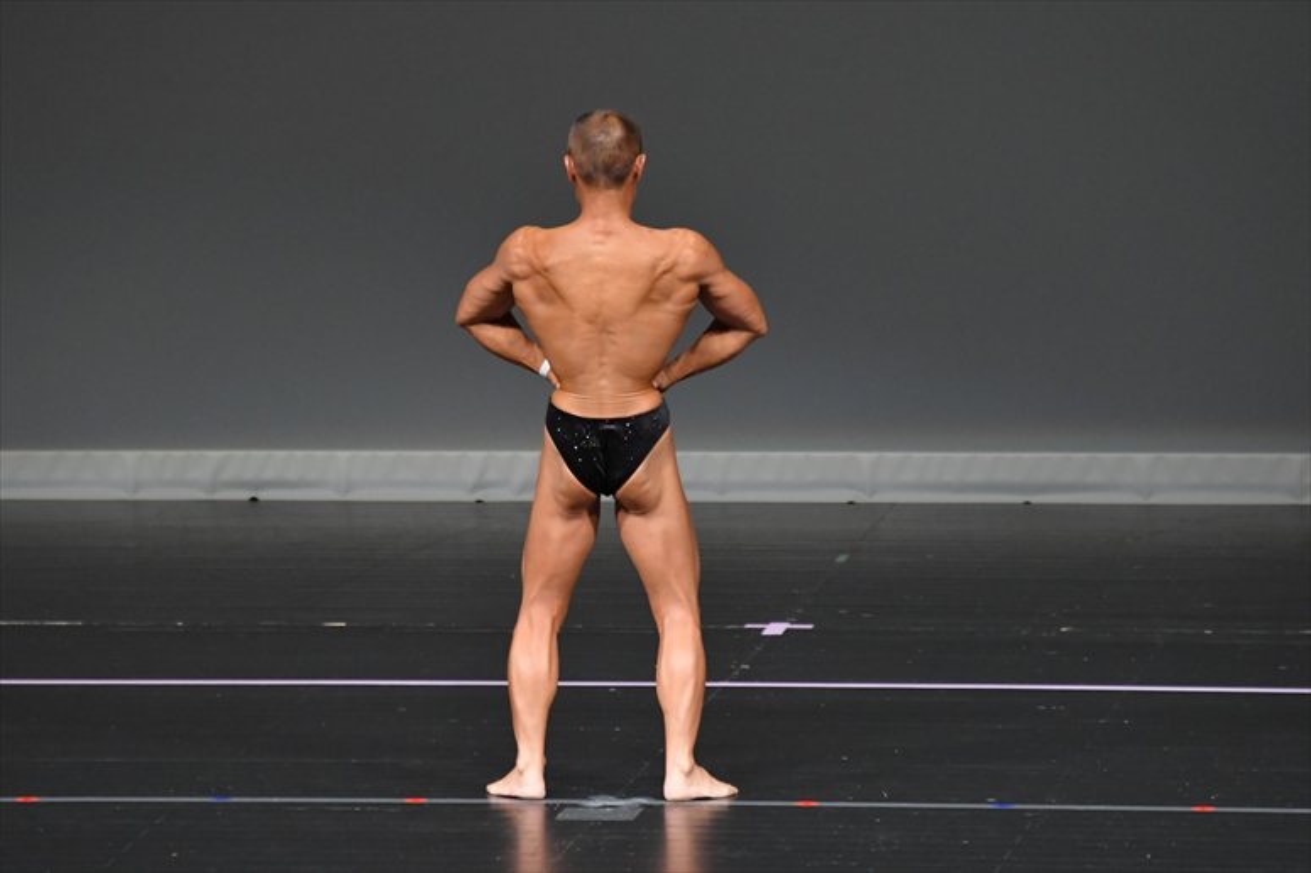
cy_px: 436
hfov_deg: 5.5
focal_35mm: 375
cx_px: 656
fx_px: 13650
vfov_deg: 3.7
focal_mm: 250
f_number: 5.6
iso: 4000
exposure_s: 1/400
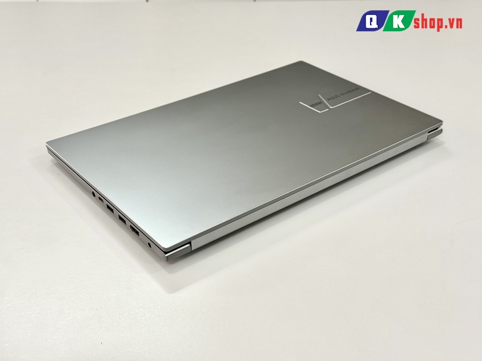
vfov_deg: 30.3
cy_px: 180
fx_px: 668
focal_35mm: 48
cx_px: 241
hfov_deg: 39.7
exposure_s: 1/196
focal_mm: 6.76
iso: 64
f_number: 1.78
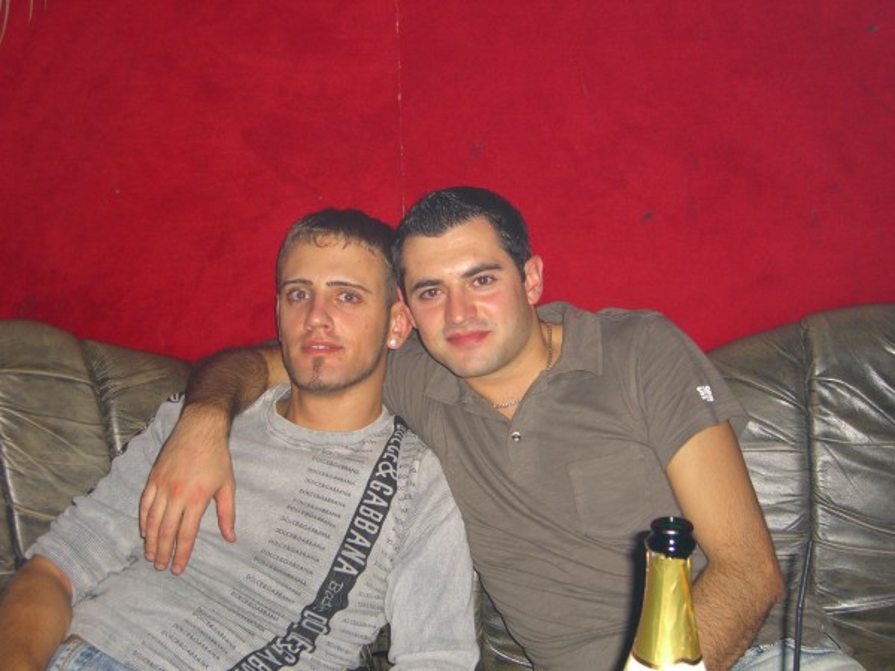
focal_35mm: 46
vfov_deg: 31.5
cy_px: 336
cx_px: 448
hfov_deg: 41.2
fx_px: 1189
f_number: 3.1
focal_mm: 9.5
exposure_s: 1/60
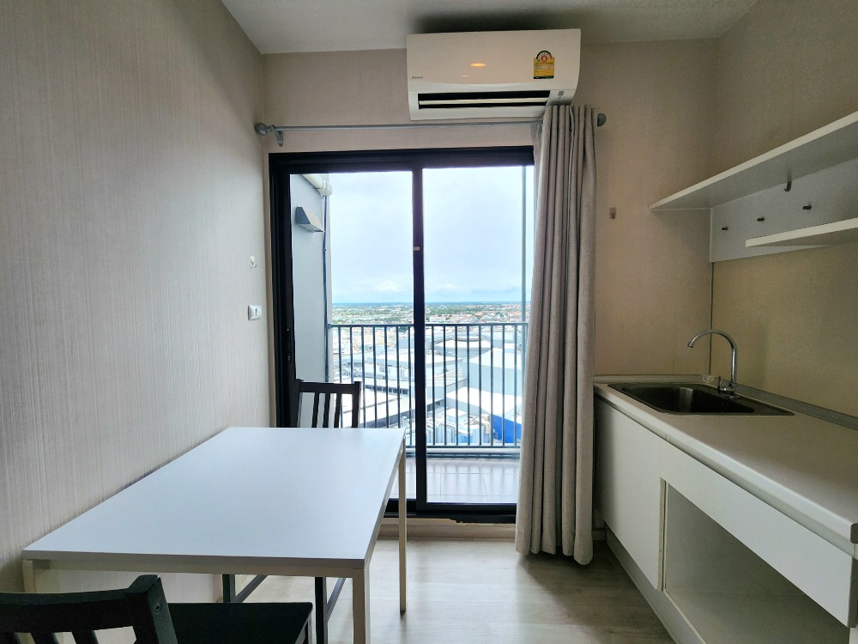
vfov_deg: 89.9
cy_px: 322
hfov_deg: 106.2
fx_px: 322
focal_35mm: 13
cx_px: 429
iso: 50
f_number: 2.2
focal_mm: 2.2
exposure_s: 1/455
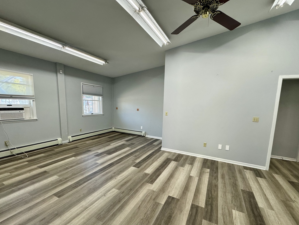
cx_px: 159
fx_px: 130
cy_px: 120
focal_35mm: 15
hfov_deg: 98.0
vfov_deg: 81.6
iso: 200
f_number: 2.2
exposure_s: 1/120
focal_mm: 2.22
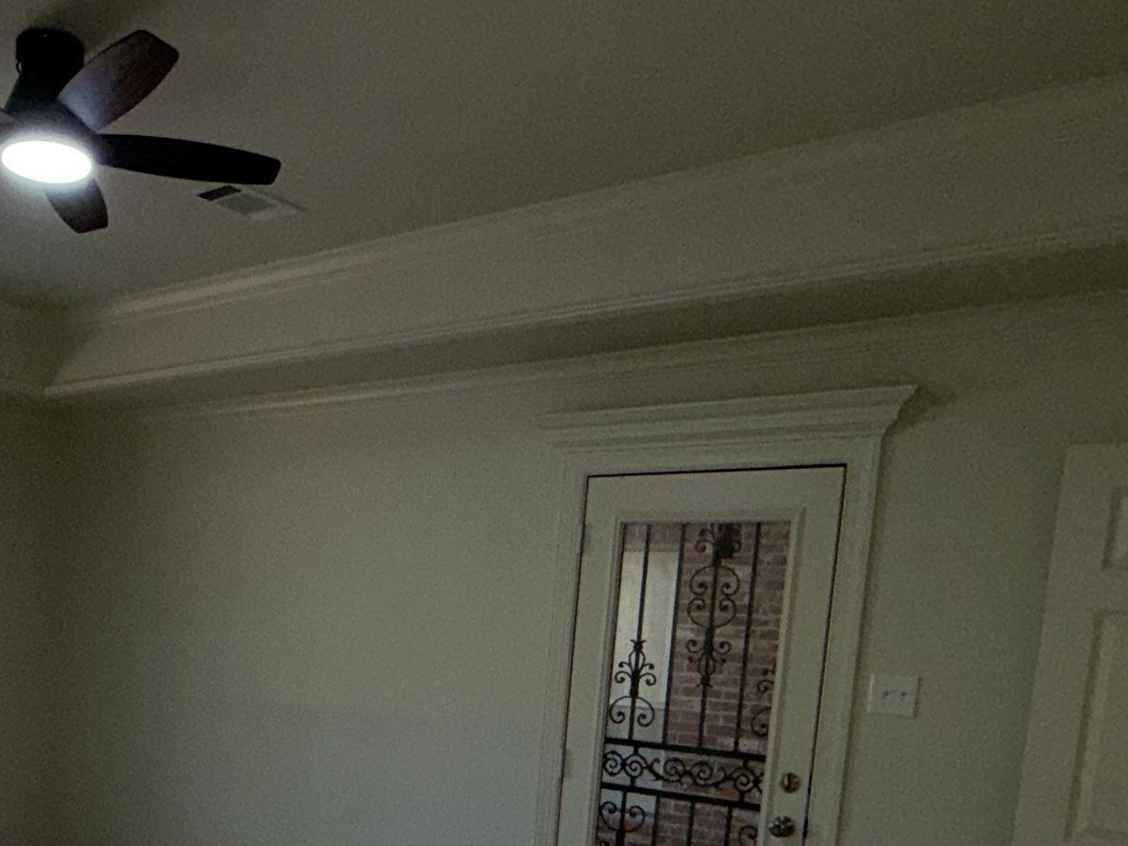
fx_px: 1141
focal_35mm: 35
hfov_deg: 49.4
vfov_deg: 38.3
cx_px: 217
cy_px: 741
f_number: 2.2
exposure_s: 1/121
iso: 40
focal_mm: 2.22
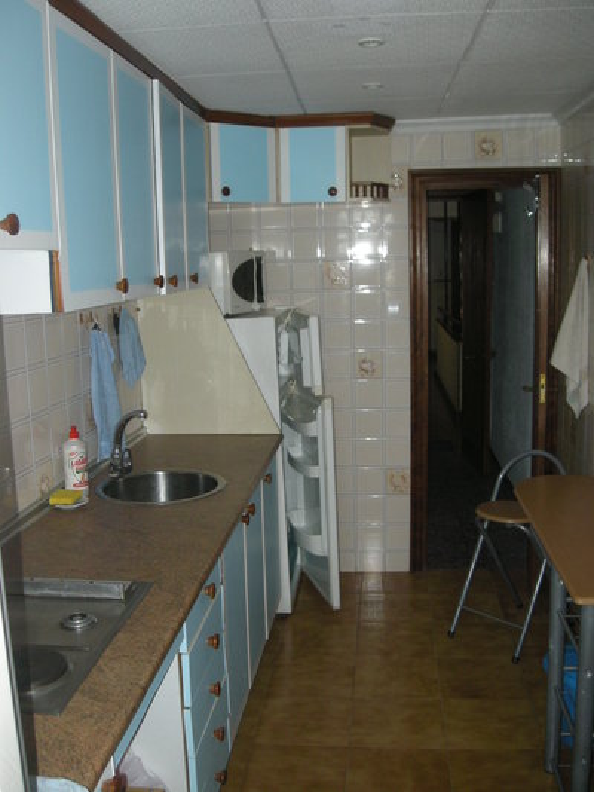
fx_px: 800
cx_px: 297
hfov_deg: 40.7
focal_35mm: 35
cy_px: 396
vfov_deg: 52.6
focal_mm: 5.7
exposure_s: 1/60
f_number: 2.8
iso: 134
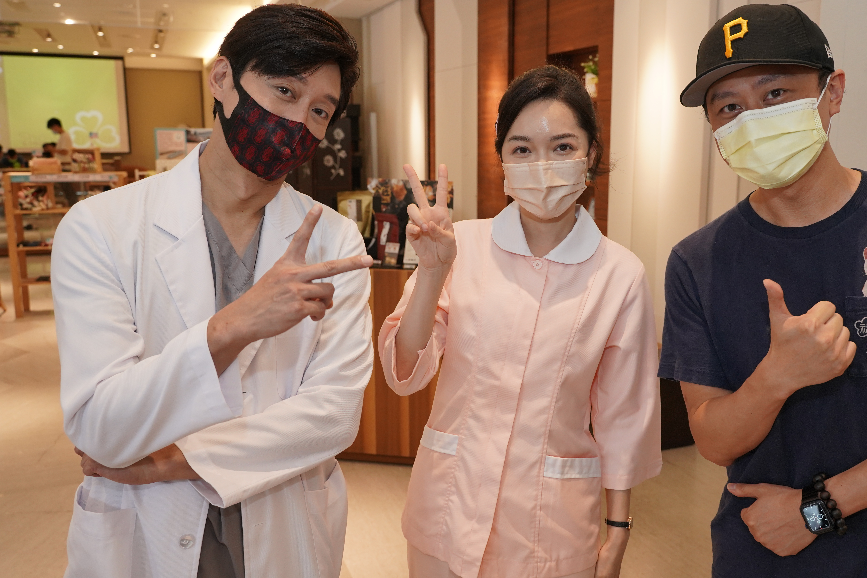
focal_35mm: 33
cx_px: 509
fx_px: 795
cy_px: 285
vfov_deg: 40.0
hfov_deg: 56.9
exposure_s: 1/160
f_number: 5.6
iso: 1600
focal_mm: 28
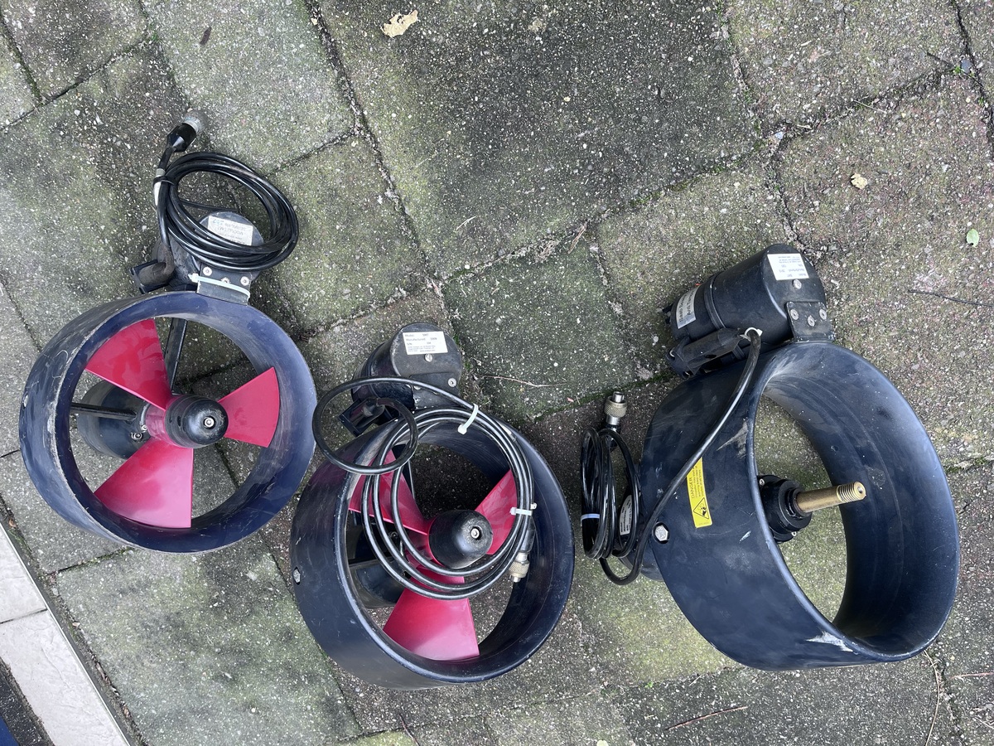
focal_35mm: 26
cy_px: 373
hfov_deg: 67.3
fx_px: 747
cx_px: 497
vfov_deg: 53.1
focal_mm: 5.1
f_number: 1.6
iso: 50
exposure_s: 1/122
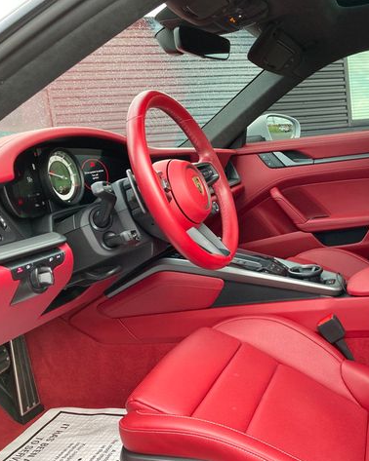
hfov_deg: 38.5
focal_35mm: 37
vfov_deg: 49.1
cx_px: 300
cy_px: 233
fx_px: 505
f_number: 1.8
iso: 80
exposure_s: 1/115
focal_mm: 3.99
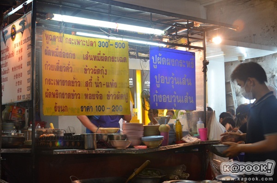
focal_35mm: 51
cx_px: 138
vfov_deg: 26.3
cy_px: 92
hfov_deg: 39.0
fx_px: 391
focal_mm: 34
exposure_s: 1/30
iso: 640
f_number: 5
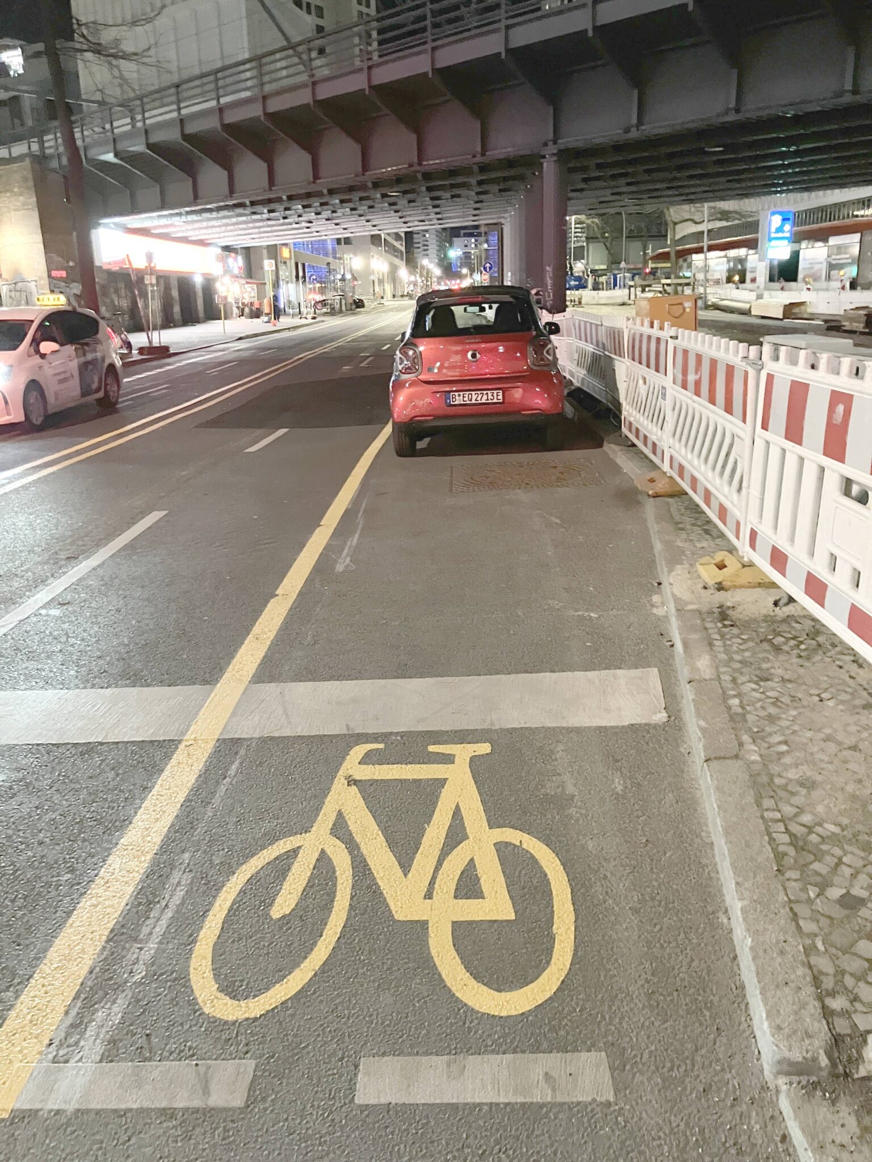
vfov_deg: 63.4
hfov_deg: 49.7
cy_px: 581
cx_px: 436
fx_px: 940
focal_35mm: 28
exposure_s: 1/17
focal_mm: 3.99
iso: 800
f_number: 1.8
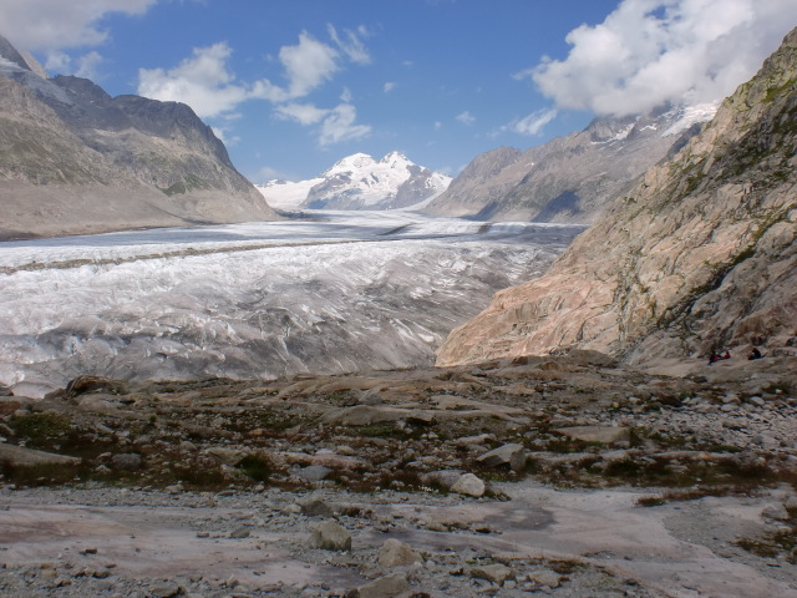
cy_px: 299
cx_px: 398
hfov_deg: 52.6
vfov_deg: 40.7
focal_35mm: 35
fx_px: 806
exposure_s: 1/640
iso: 64
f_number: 5.6
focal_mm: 6.3
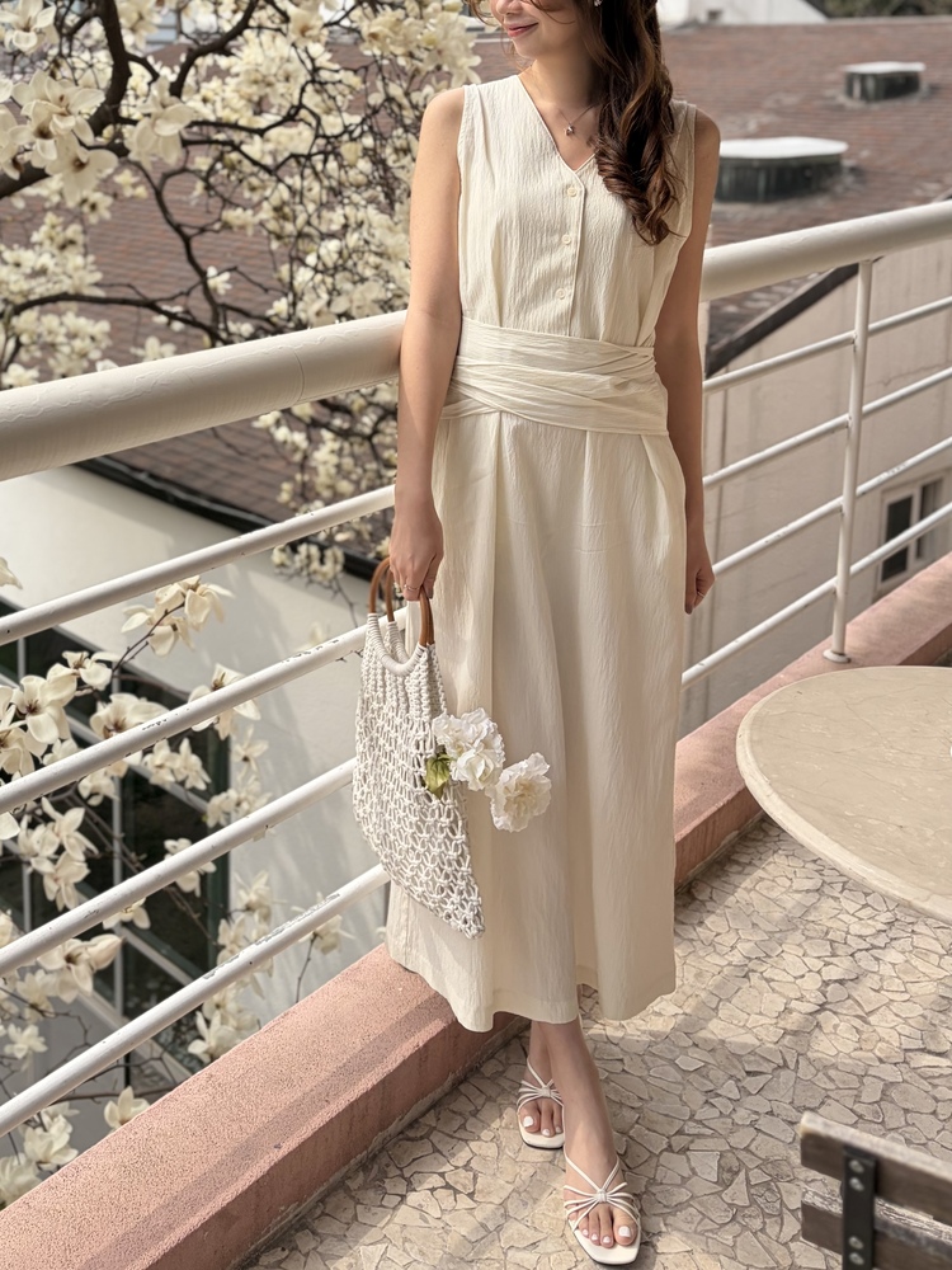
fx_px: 953
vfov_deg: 67.3
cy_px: 635
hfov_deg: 53.1
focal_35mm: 26
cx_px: 476
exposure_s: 1/2639
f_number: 1.6
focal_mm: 5.96
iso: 64
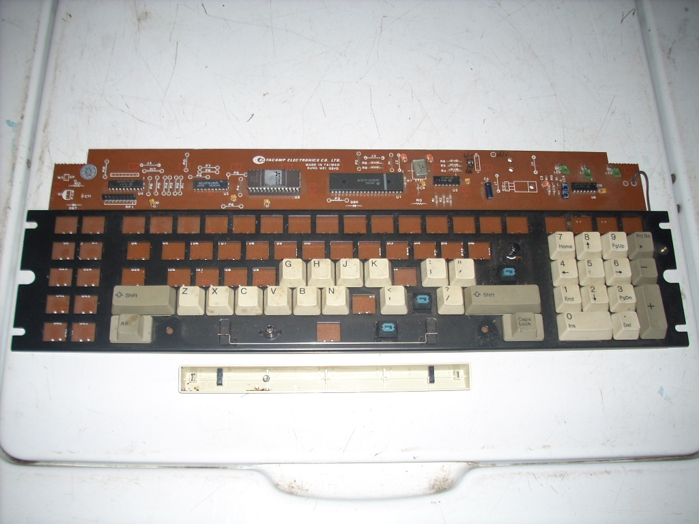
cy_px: 262
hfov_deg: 50.1
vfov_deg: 38.7
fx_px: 747
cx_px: 350
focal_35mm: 37
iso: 64
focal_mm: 6.2
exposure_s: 1/60
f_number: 2.8
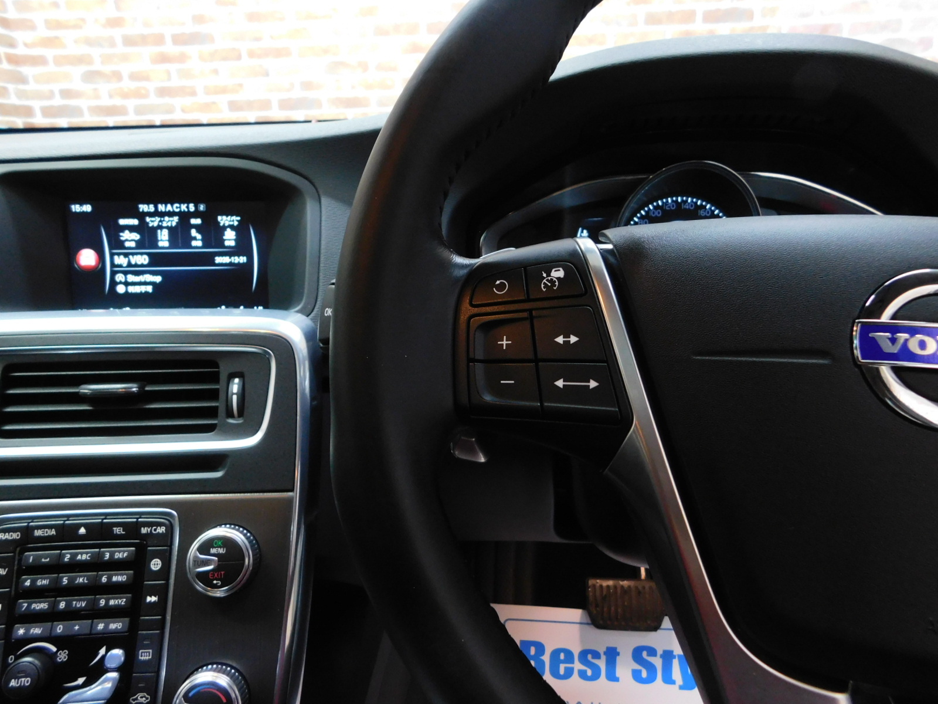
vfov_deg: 58.9
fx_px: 623
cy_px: 352
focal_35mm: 23
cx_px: 469
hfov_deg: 73.9
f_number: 3
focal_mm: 4
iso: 400
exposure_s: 1/13
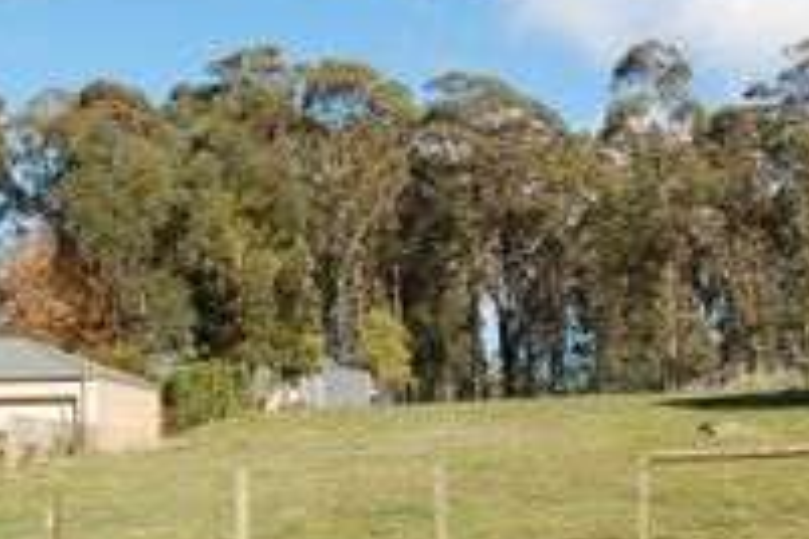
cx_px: 479
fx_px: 1416
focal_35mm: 63
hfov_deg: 31.8
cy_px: 312
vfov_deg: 21.6
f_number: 8
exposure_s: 1/250
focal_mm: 18
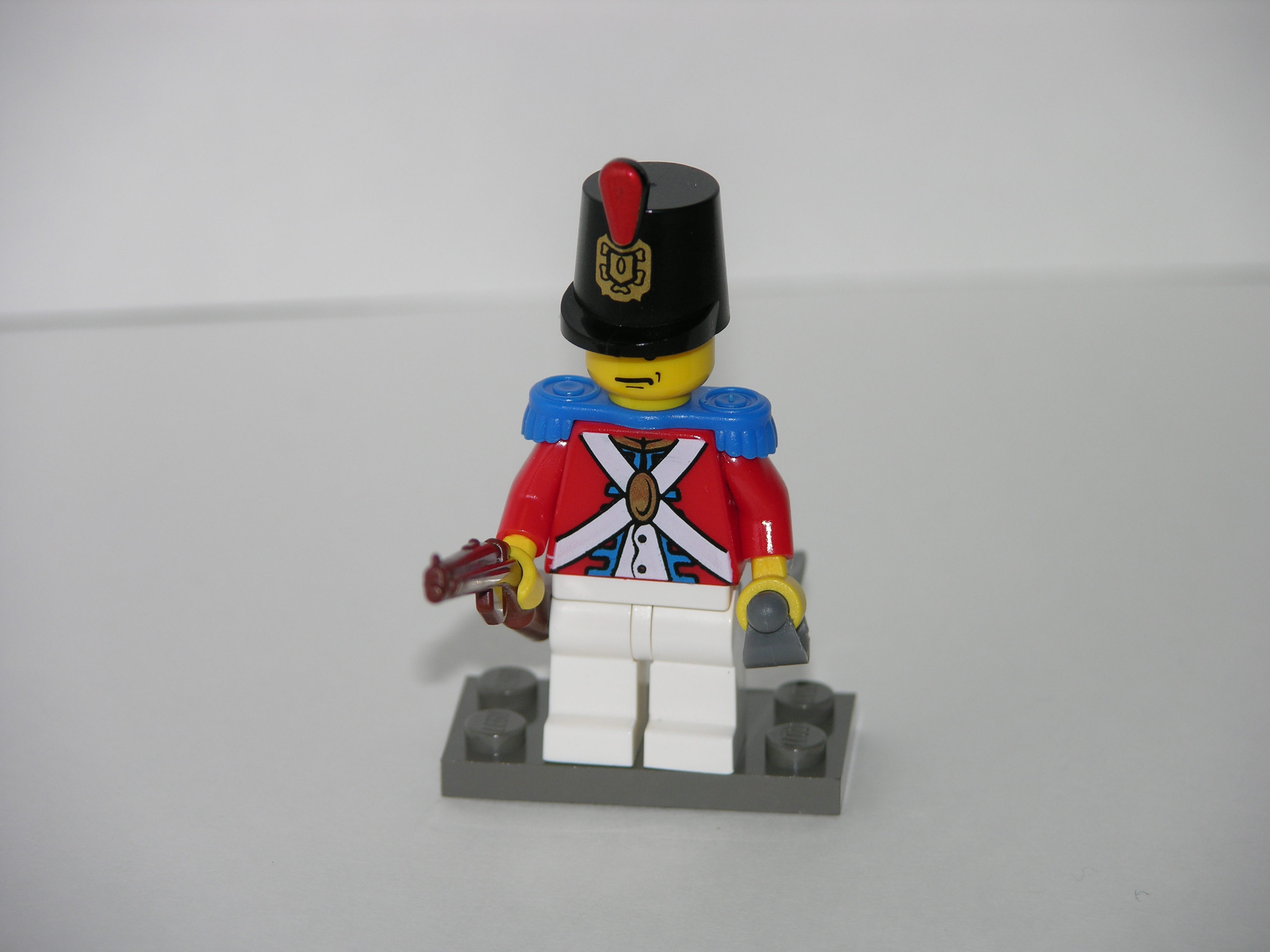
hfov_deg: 9.0
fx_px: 8071
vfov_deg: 6.8
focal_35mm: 220
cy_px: 476
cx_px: 635
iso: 50
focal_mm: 56.7
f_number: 4.1
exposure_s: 1/253
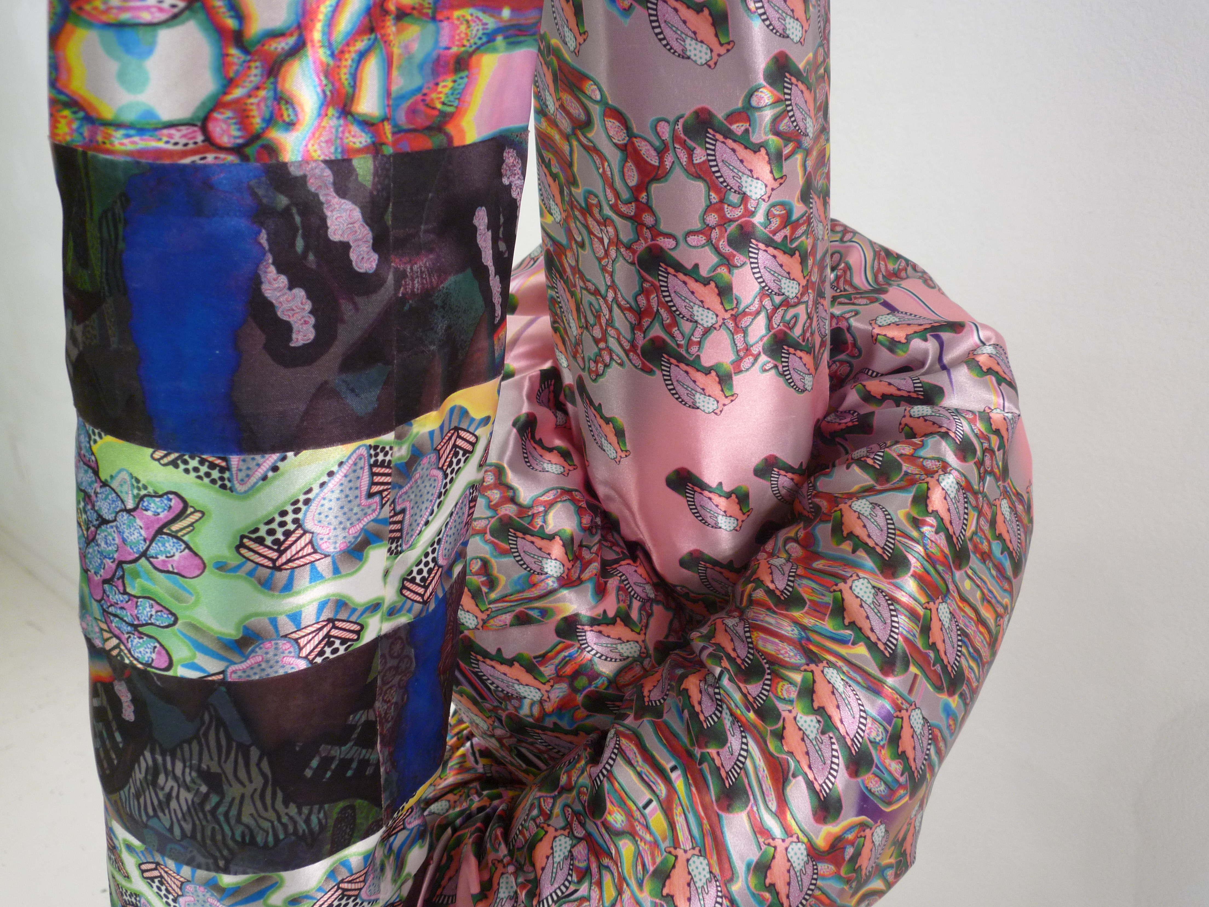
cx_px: 604
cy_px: 454
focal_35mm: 30
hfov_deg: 60.0
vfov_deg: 46.8
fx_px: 1048
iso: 160
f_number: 2.9
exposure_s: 1/30
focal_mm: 6.4
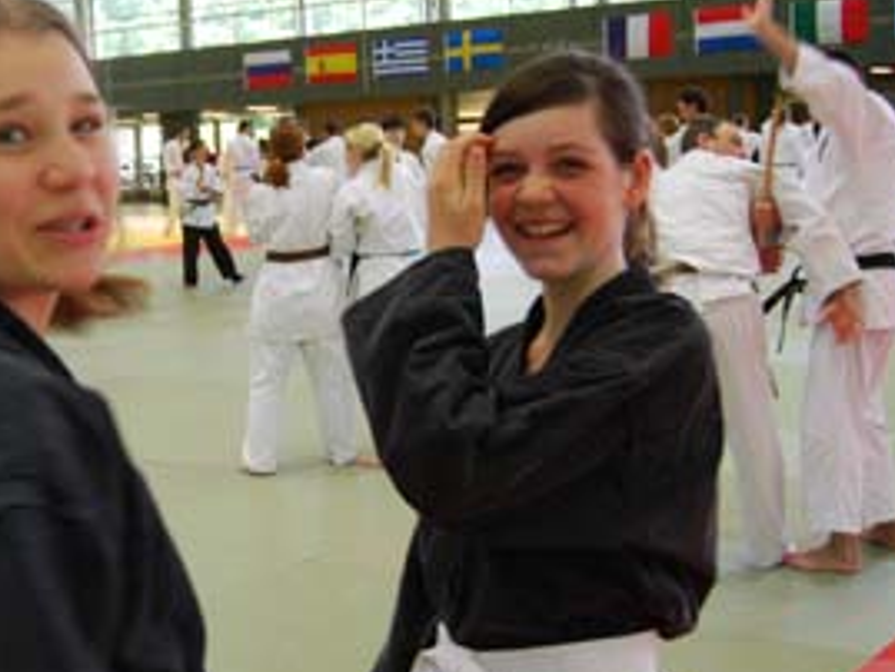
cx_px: 236
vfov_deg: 25.2
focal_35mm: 58
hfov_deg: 32.7
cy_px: 326
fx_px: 1500
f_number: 3.5
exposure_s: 1/30
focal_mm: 18
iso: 280
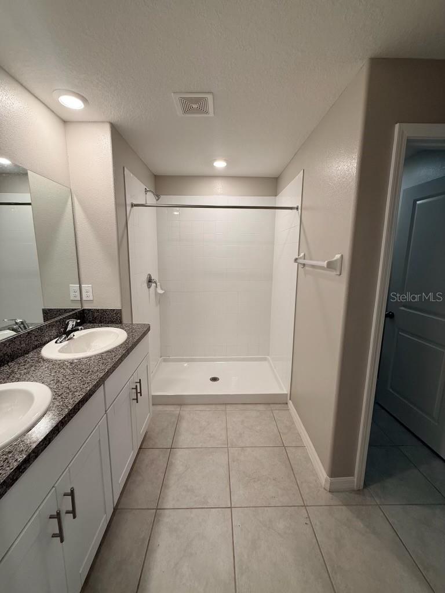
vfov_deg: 102.1
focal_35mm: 14
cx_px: 222
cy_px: 296
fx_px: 240
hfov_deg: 85.7
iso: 160
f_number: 2.2
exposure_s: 1/120
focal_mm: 2.22
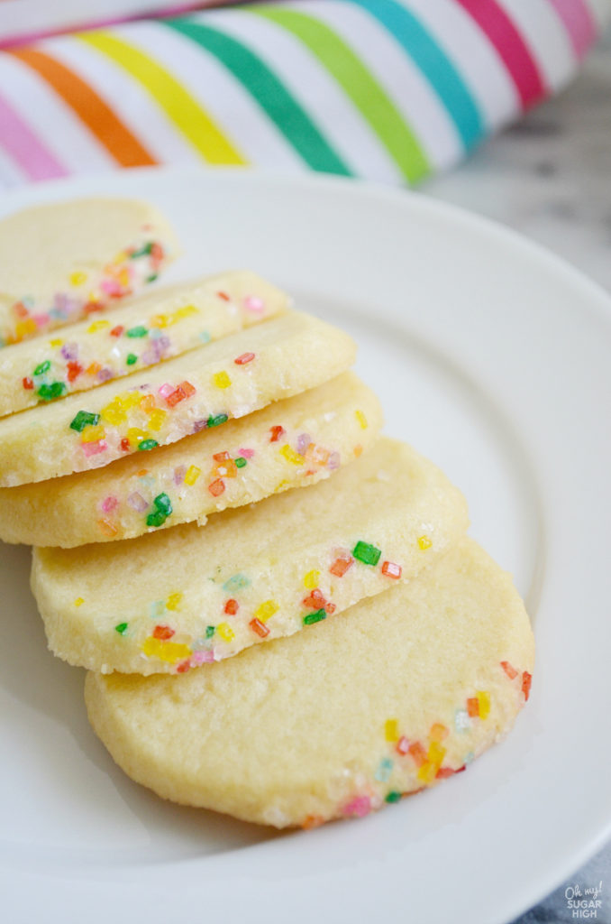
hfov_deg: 21.5
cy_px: 462
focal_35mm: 63
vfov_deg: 32.0
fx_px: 1611
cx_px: 306
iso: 400
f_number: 5.3
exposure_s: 1/60
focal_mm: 42
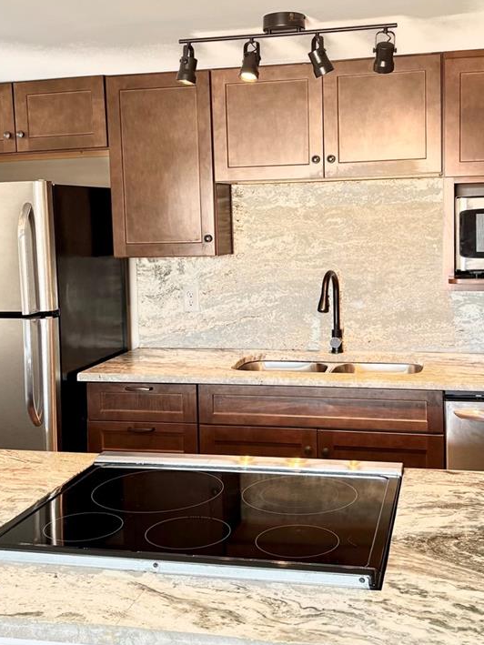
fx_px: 820
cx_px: 253
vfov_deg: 42.8
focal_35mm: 44
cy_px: 276
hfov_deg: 32.9
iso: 100
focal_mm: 5.96
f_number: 1.6
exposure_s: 1/121
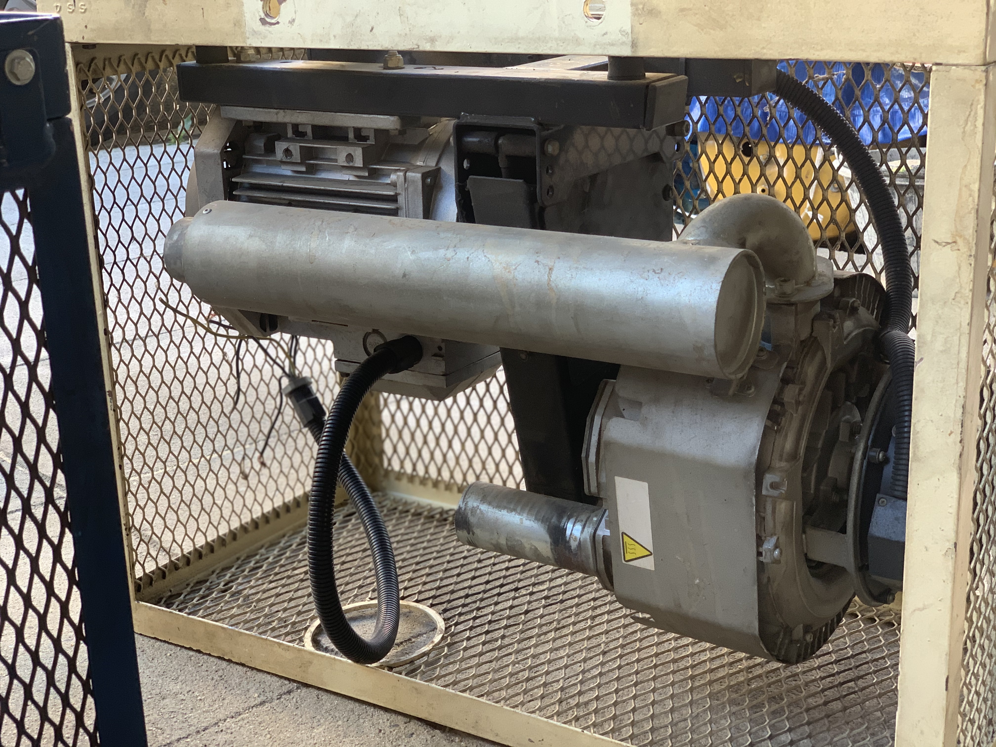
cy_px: 374
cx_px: 498
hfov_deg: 36.8
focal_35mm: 52
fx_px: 1496
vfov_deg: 28.0
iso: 100
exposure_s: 1/122
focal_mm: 6
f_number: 2.4
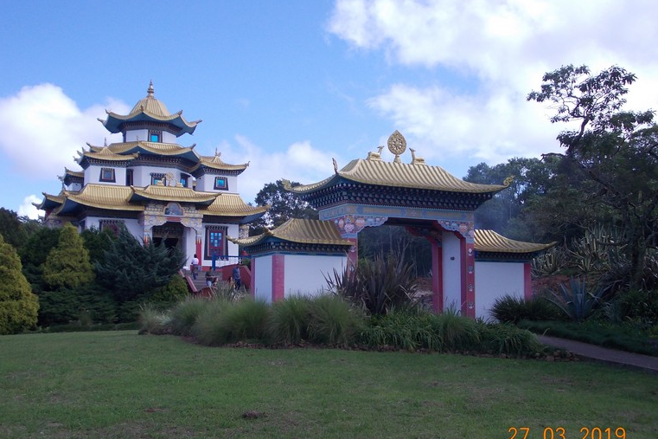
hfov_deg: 43.6
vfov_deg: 29.8
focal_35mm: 45
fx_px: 822
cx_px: 329
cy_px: 246
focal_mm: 6.1
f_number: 6.5
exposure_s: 1/160
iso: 80
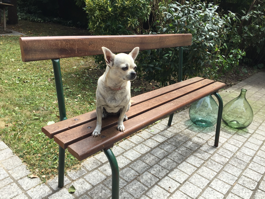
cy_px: 100
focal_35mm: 29
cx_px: 132
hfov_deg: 61.7
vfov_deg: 48.2
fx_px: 222
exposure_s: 1/989
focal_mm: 4.15
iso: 32
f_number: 2.2
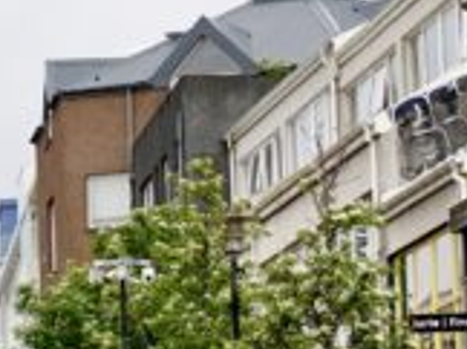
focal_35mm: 213
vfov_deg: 6.8
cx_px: -441
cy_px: 558
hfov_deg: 8.8
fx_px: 2869
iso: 400
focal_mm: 35
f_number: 2.5
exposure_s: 1/2500
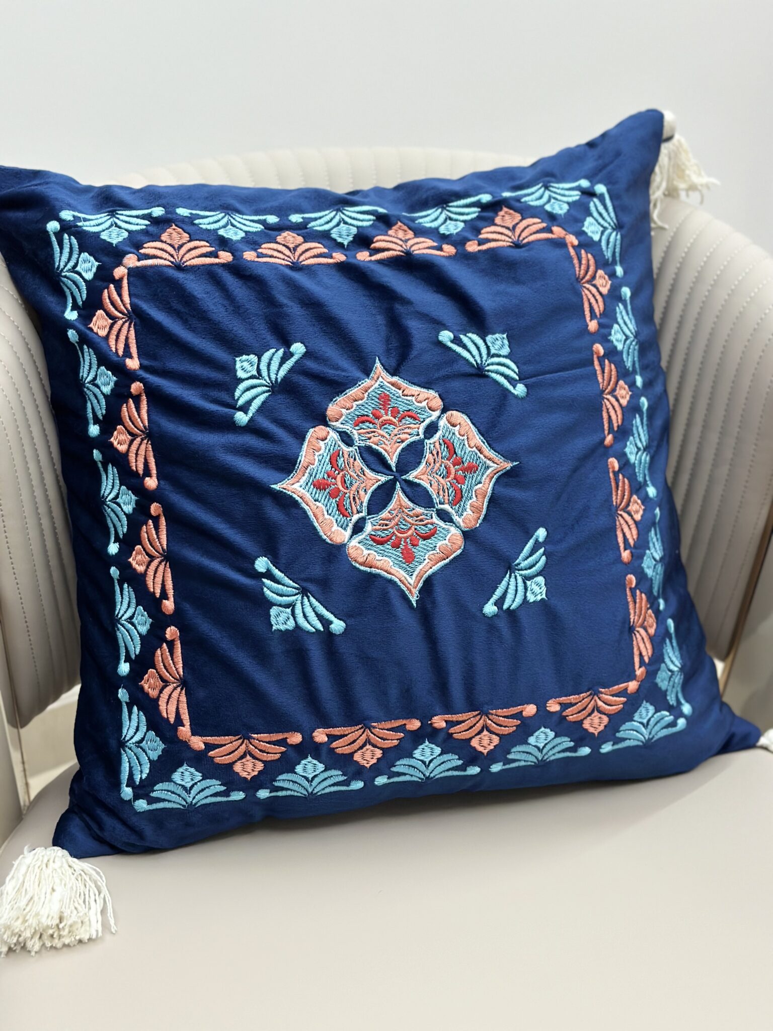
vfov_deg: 39.7
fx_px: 1429
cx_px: 386
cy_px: 516
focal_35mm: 48
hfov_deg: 30.3
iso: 320
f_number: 1.78
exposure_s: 1/60
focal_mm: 6.86
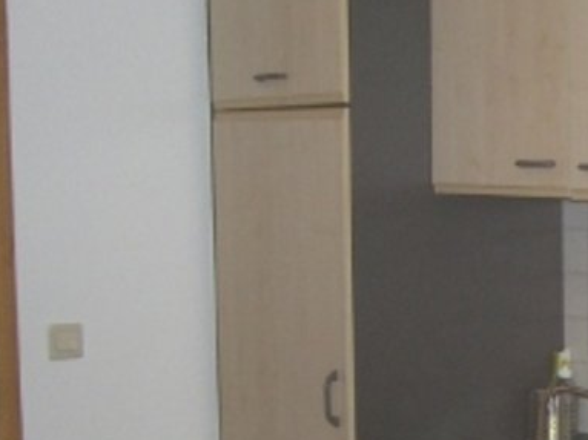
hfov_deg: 15.8
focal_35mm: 119
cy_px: 438
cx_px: 740
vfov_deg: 12.3
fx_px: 2021
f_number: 2.7
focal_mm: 6.2
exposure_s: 1/60
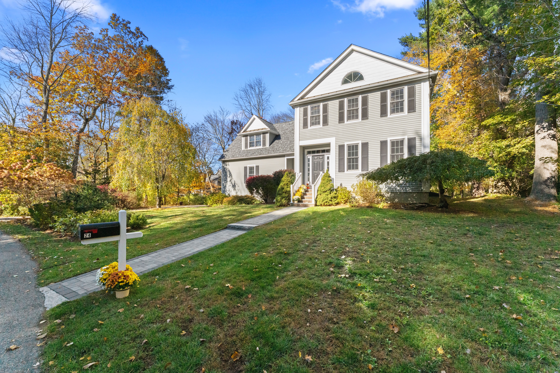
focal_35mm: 14
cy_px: 186
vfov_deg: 81.2
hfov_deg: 104.3
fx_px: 218
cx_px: 280
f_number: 11
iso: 2500
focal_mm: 14
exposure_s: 1/1250
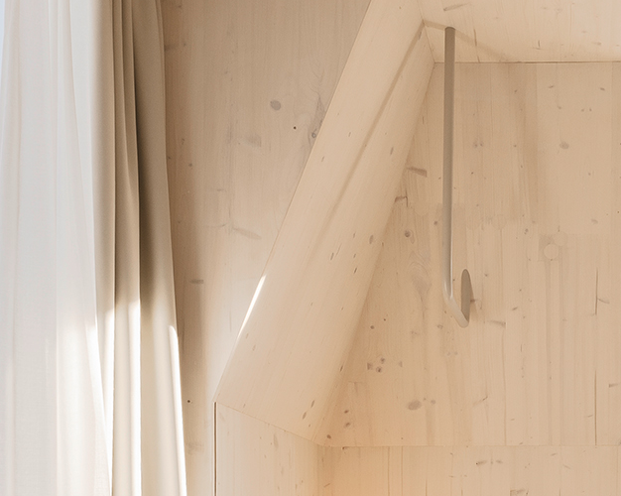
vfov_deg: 27.7
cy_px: 363
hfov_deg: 33.7
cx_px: 501
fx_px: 992
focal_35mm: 54
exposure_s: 1/15
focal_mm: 18
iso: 100
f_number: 8
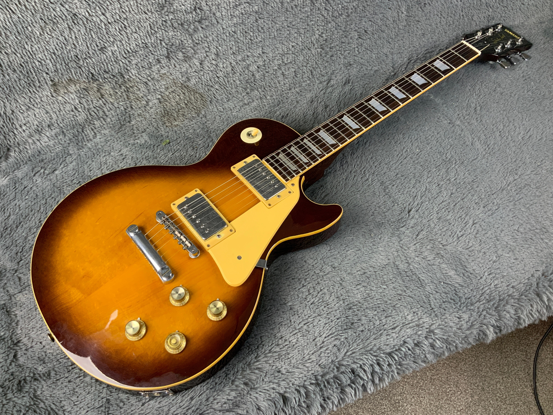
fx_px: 463
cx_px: 276
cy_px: 208
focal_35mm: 29
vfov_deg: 48.2
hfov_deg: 61.7
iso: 80
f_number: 1.8
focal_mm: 3
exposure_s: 1/60
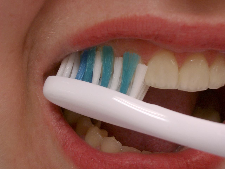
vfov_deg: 23.7
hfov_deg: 31.2
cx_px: 112
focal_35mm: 62
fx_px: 403
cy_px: 84
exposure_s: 1/40
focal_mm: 10.2
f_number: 3.5
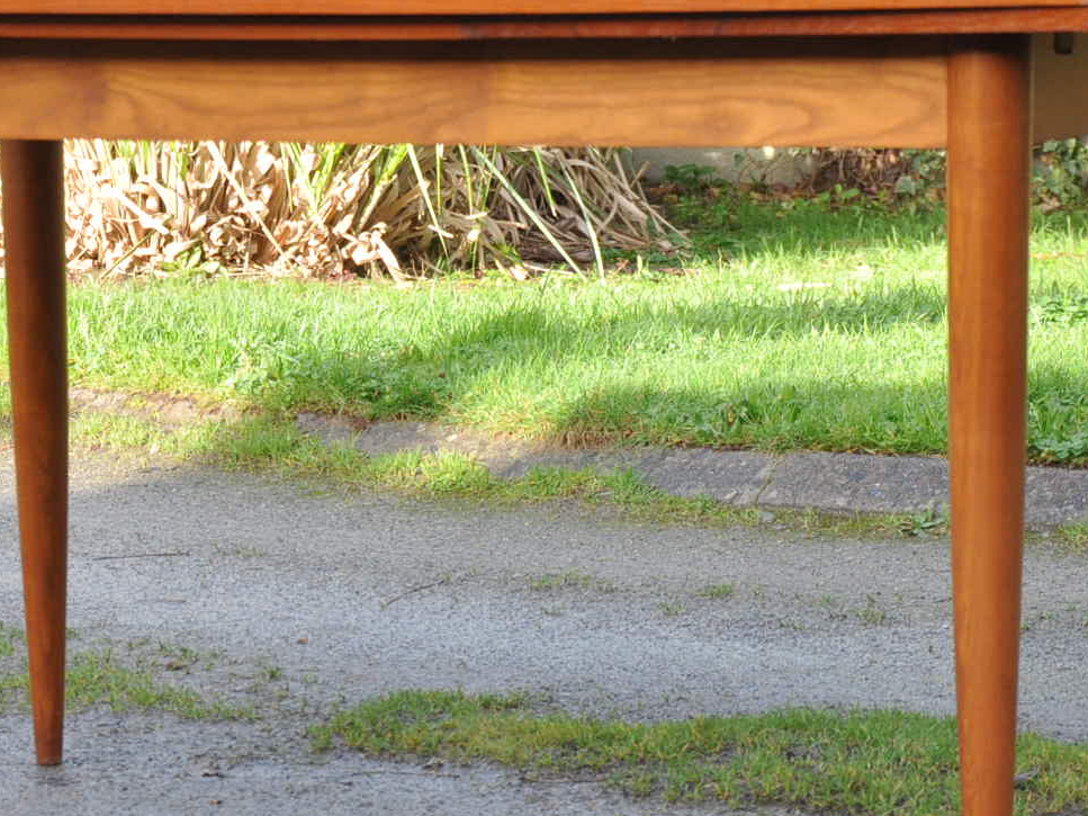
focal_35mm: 198
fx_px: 6222
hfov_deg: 10.0
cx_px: 380
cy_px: 485
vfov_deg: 7.5
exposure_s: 1/250
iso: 500
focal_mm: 62
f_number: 8
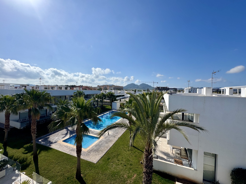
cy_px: 92
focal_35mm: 14
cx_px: 123
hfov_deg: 102.1
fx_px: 99
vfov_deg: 85.7
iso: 40
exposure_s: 1/3906
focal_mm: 2.22
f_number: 2.2
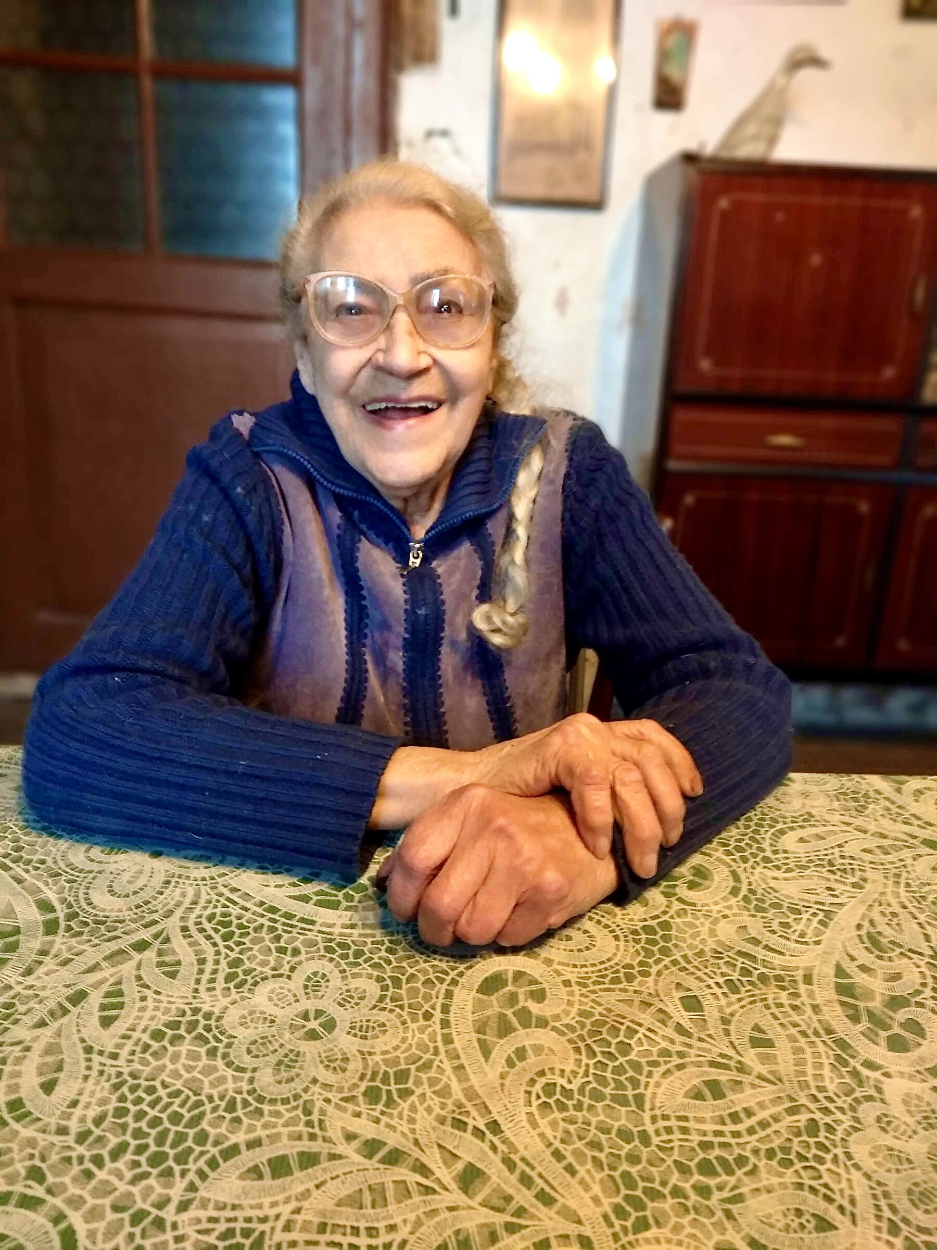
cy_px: 625
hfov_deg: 53.1
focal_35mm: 26
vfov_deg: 67.3
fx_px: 938
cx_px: 468
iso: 6400
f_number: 2.2
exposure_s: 1/13
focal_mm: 3.82
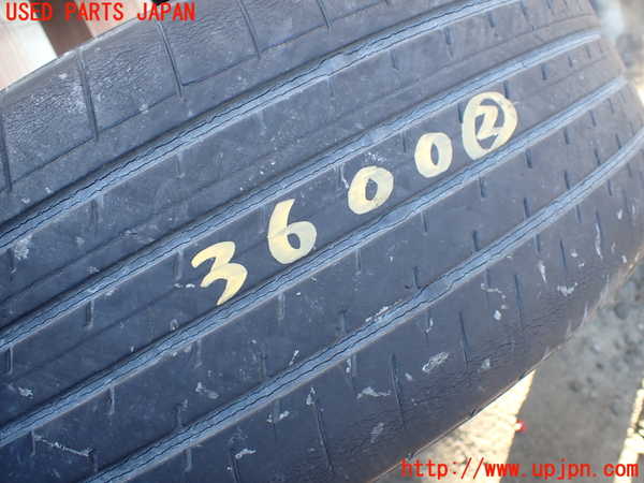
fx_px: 558
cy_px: 242
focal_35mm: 30
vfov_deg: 46.8
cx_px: 322
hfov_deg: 60.0
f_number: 2.3
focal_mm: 5.4
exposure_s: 1/125
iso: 200
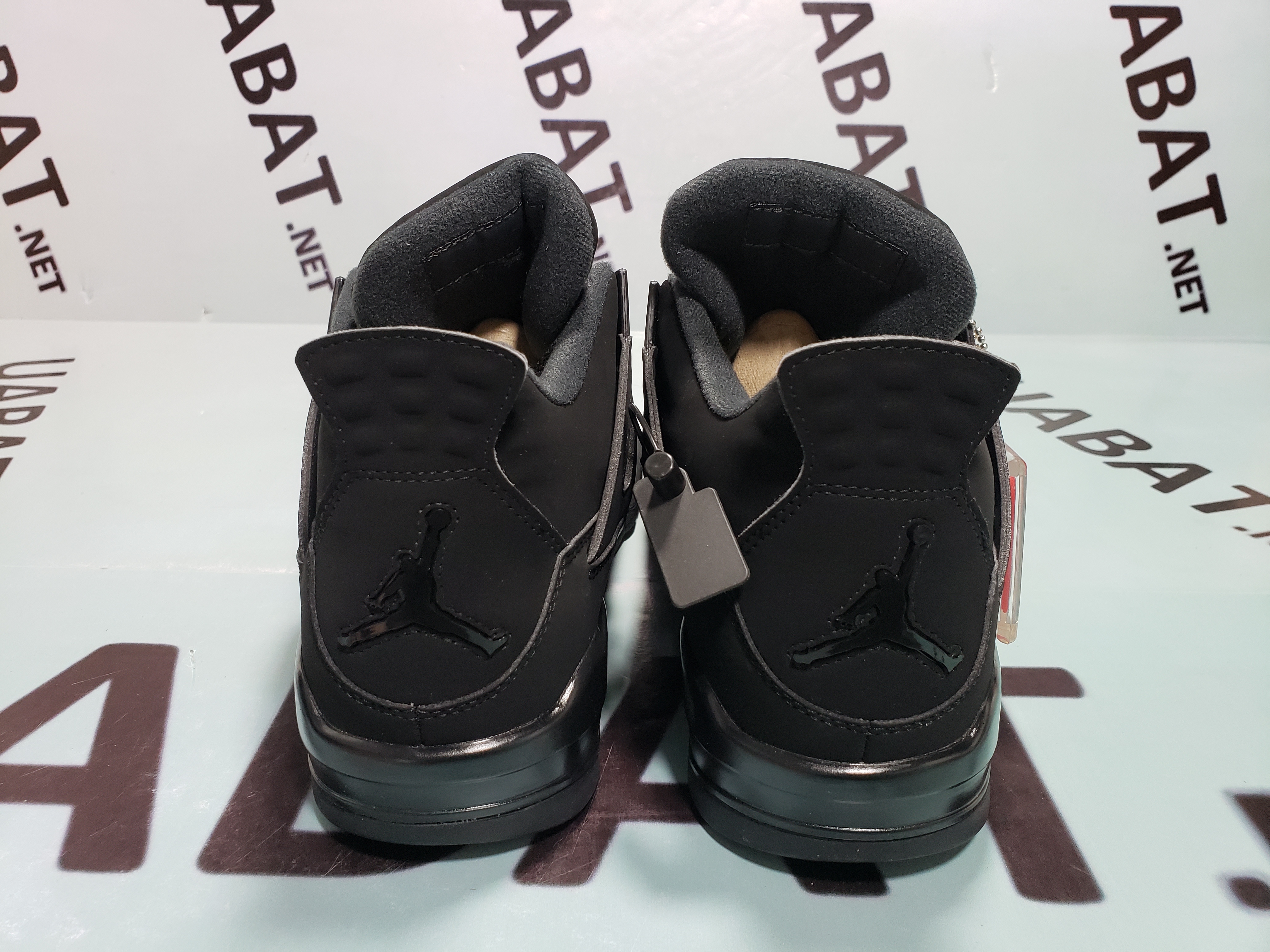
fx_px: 954
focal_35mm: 26
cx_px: 635
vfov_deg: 53.1
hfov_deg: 67.3
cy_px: 476
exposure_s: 1/100
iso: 320
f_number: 2.4
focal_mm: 4.3
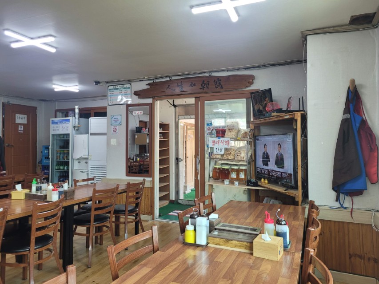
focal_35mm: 26
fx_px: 285
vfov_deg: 53.1
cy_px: 142
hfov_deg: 67.3
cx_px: 190
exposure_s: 1/120
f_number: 1.8
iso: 100
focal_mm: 5.4
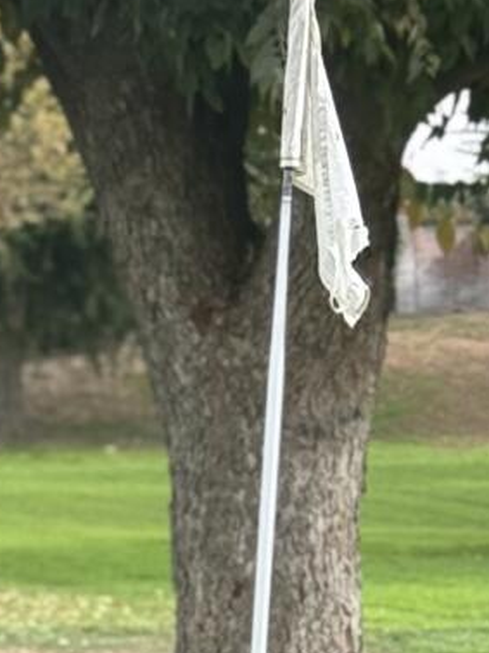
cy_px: 1368
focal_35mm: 254
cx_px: 247
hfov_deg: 5.8
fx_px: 4790
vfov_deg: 7.5
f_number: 1.78
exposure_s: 1/765
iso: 64
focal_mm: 6.76
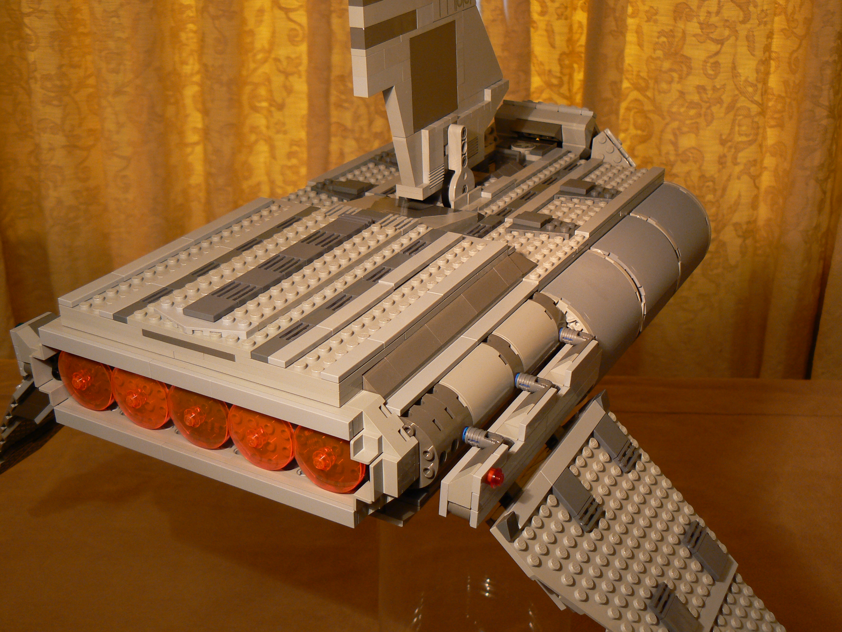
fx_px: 1119
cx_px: 421
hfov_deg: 41.2
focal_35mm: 46
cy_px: 316
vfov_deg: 31.5
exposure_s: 1/10
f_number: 2.8
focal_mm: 7.6
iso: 100
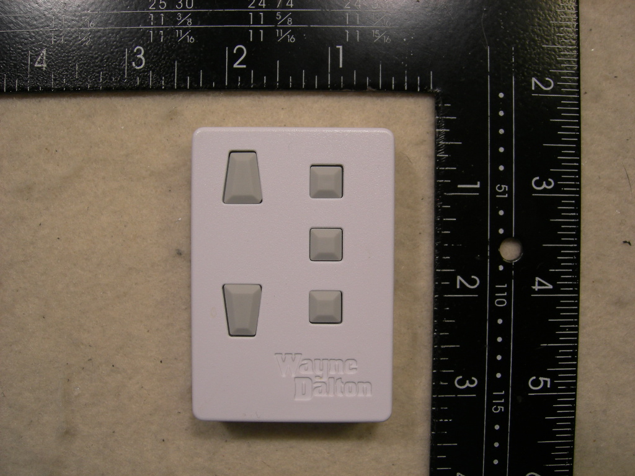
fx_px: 660
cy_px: 238
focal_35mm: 36
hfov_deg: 51.4
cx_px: 318
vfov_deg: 39.7
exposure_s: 1/66.5
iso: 64
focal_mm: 7.5
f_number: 3.4
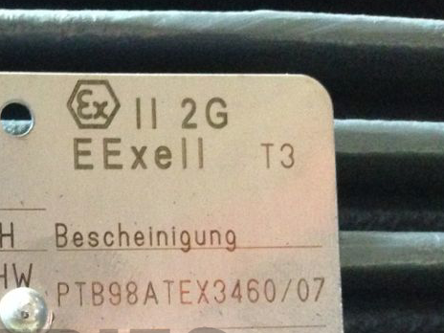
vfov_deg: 15.7
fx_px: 1167
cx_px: -140
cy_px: 385
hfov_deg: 19.7
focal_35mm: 91
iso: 500
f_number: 2.4
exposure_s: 1/15
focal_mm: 4.12
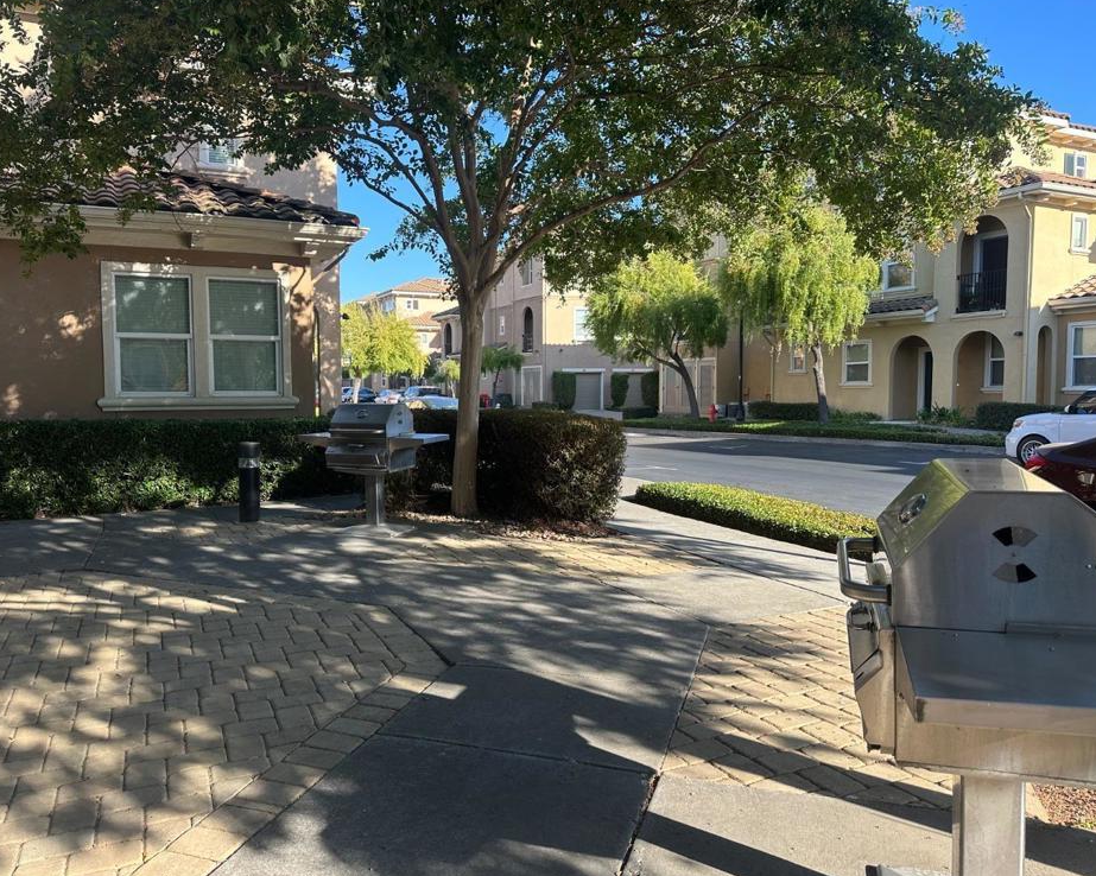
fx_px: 843
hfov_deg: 65.9
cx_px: 503
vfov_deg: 54.9
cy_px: 443
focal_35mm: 26
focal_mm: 6.86
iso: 80
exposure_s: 1/943
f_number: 1.78
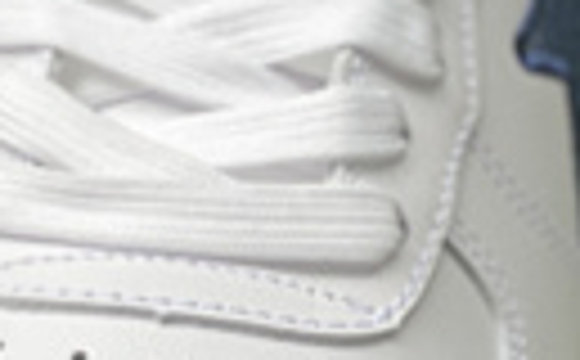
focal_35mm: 390
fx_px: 6151
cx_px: -373
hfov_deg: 5.3
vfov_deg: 3.3
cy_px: 394
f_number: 2.2
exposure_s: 1/121
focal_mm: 7.5
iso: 50
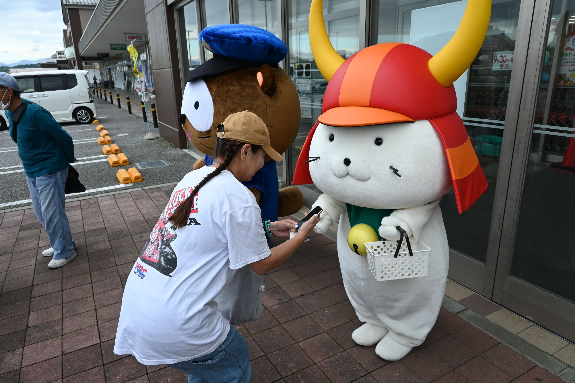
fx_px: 383
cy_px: 192
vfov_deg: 53.1
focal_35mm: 24
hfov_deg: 73.7
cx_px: 288
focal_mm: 16
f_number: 5
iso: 200
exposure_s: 1/250
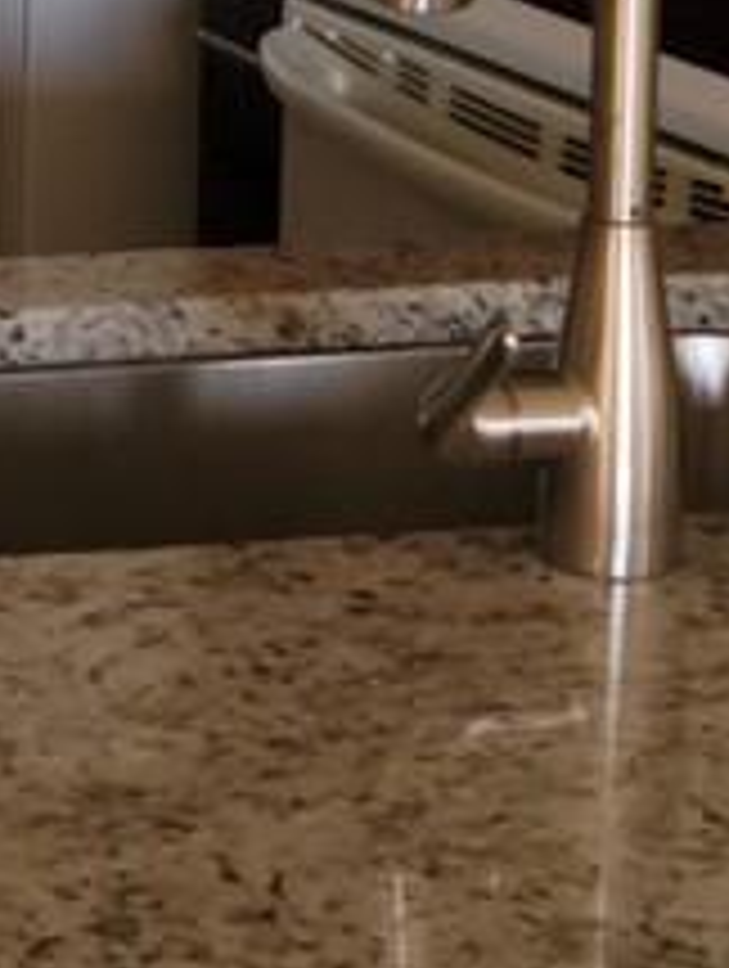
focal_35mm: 208
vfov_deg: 9.4
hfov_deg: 6.9
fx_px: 5823
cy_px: -216
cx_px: -702
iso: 250
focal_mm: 5.9
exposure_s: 1/59
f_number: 2
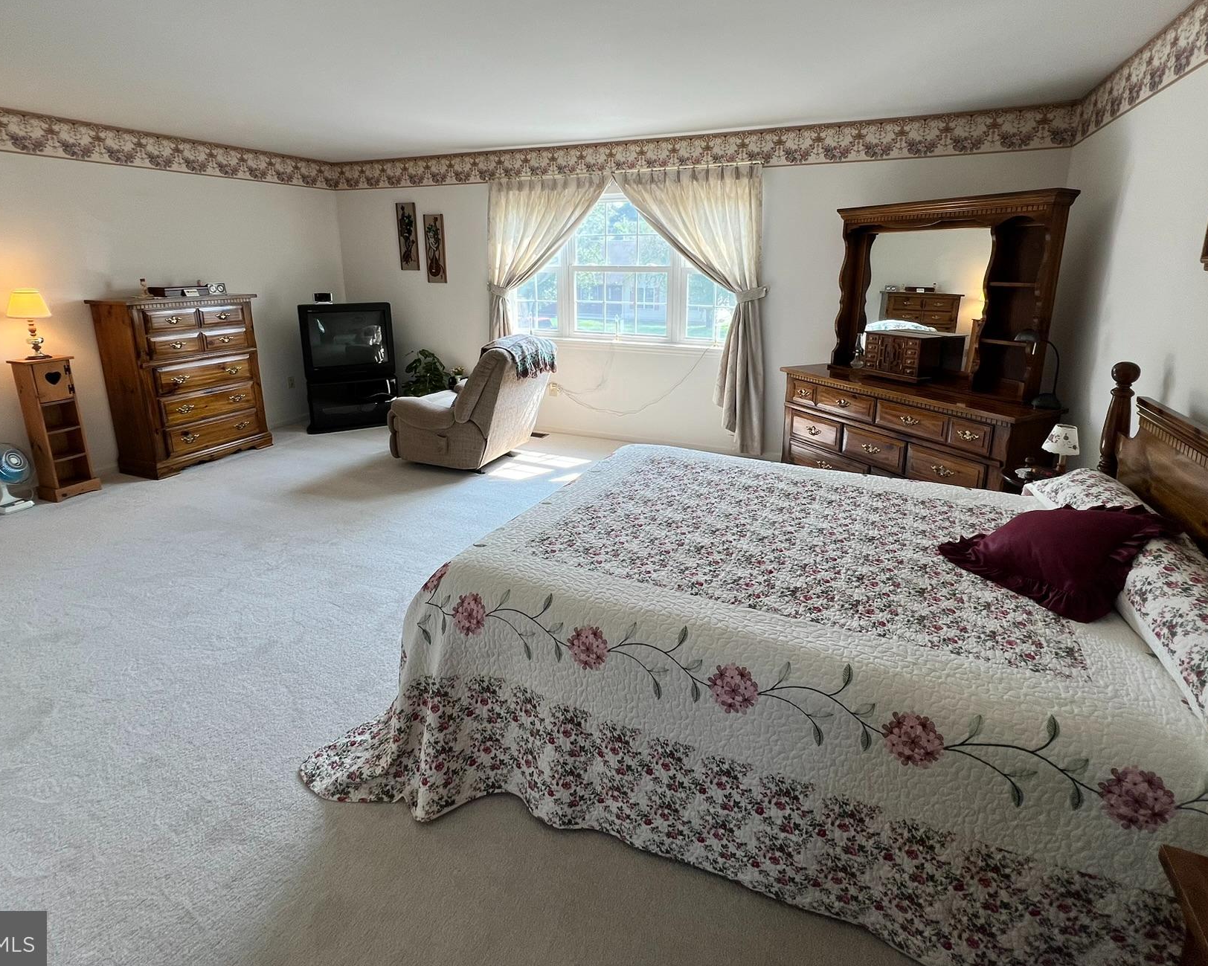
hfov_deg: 93.1
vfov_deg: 79.7
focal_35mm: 16
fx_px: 572
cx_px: 623
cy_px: 401
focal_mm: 1.57
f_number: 1.8
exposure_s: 1/120
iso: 50
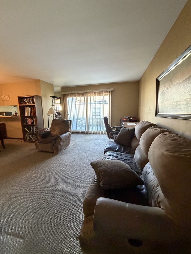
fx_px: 103
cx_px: 96
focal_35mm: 14
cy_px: 127
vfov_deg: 102.1
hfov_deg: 85.7
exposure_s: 1/60
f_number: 2.2
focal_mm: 2.22
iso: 500
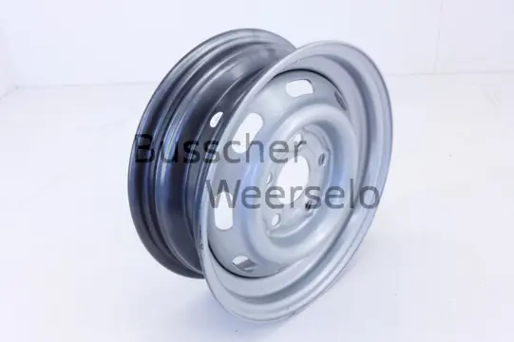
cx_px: 257
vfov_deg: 37.8
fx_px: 499
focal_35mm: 35
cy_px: 171
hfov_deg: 54.5
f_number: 8
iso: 200
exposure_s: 1/30
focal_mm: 6.9
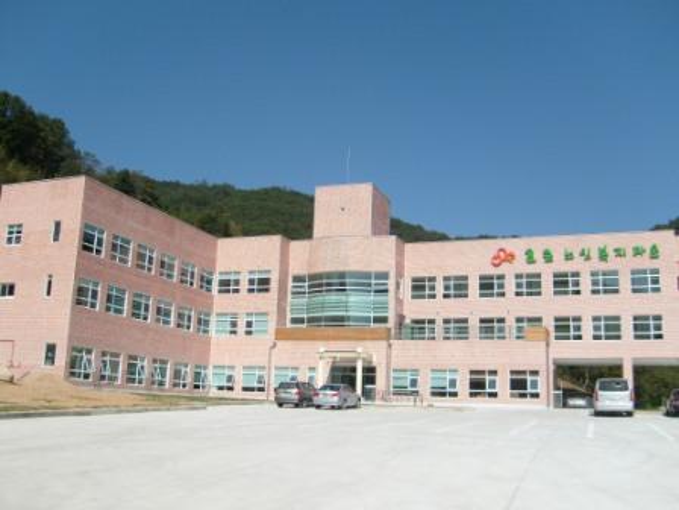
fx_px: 687
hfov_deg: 52.6
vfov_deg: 40.7
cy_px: 255
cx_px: 340
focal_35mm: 35
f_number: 7.1
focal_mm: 5.8
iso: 80
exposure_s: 1/350
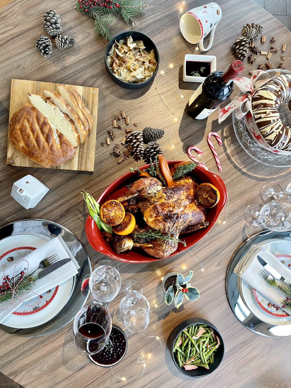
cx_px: 146
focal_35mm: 26
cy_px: 194
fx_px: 291
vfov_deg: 67.3
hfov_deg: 53.1
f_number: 1.6
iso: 100
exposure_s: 1/50
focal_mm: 5.1
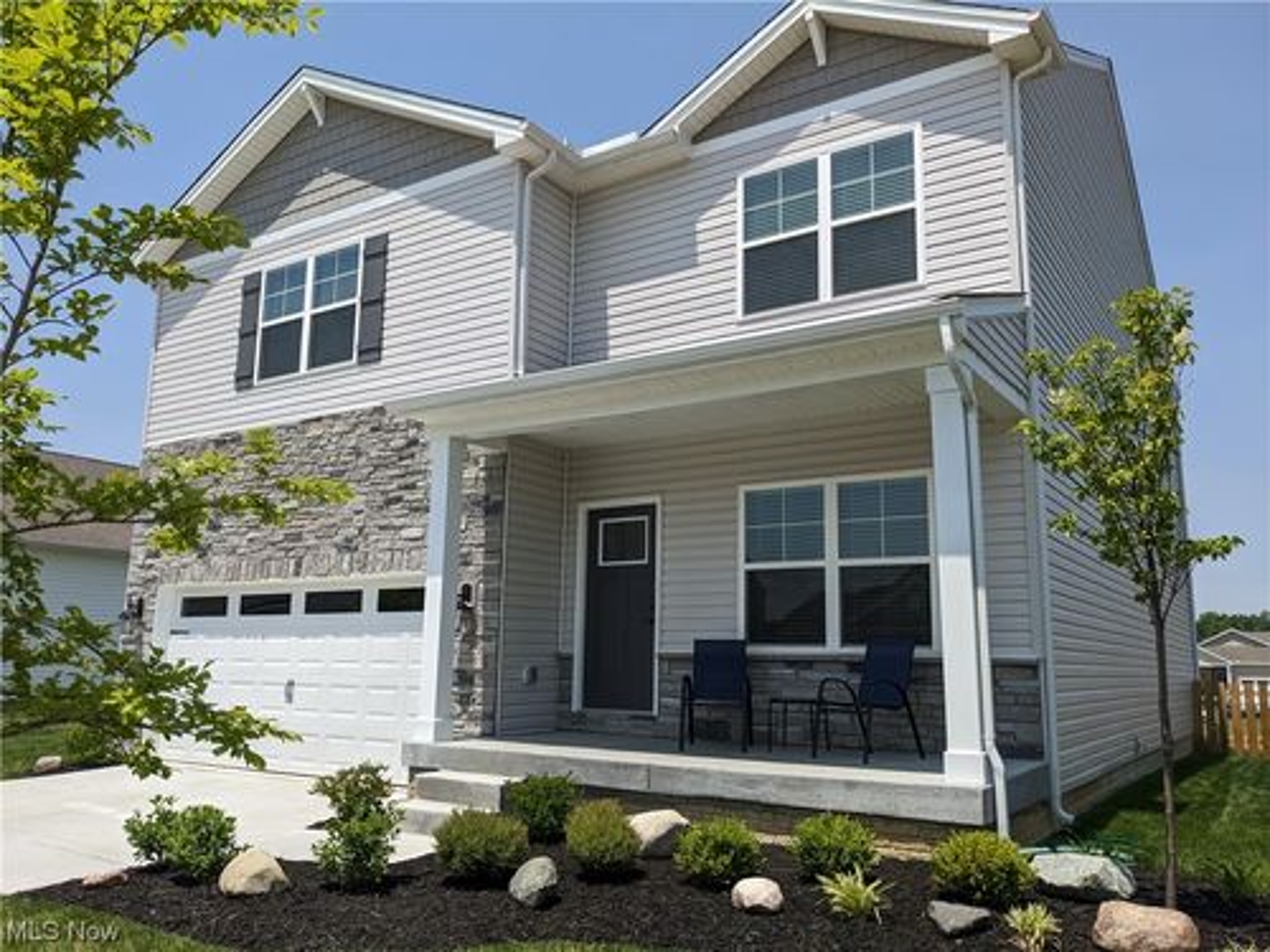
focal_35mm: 27
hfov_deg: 65.3
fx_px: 991
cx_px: 635
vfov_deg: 51.4
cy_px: 476
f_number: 1.73
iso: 71
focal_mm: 4.38
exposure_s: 1/4695
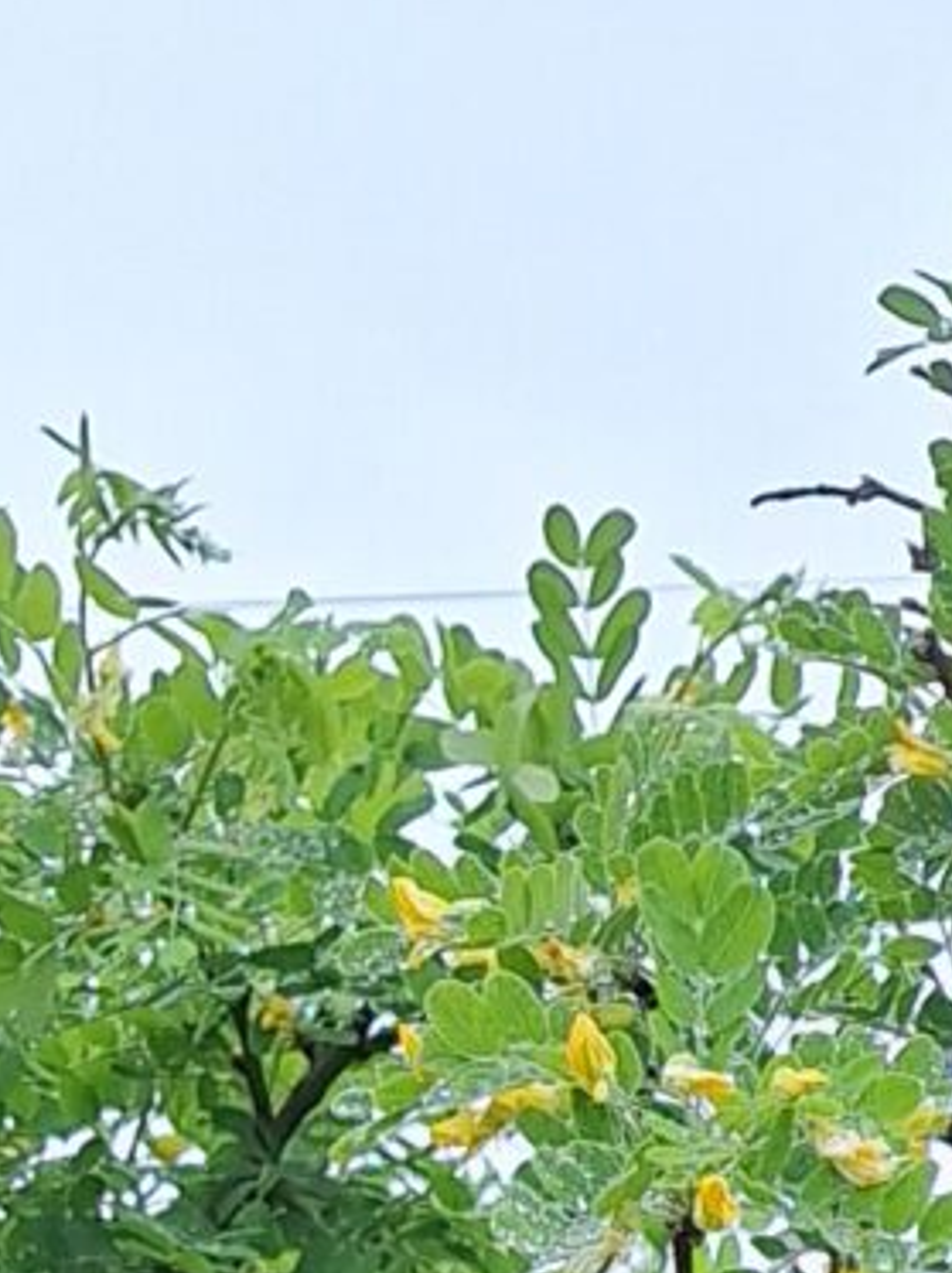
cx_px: 1133
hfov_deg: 9.3
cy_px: 3249
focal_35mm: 158
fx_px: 5804
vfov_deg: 10.4
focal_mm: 5.54
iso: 40
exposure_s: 1/244
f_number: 1.8
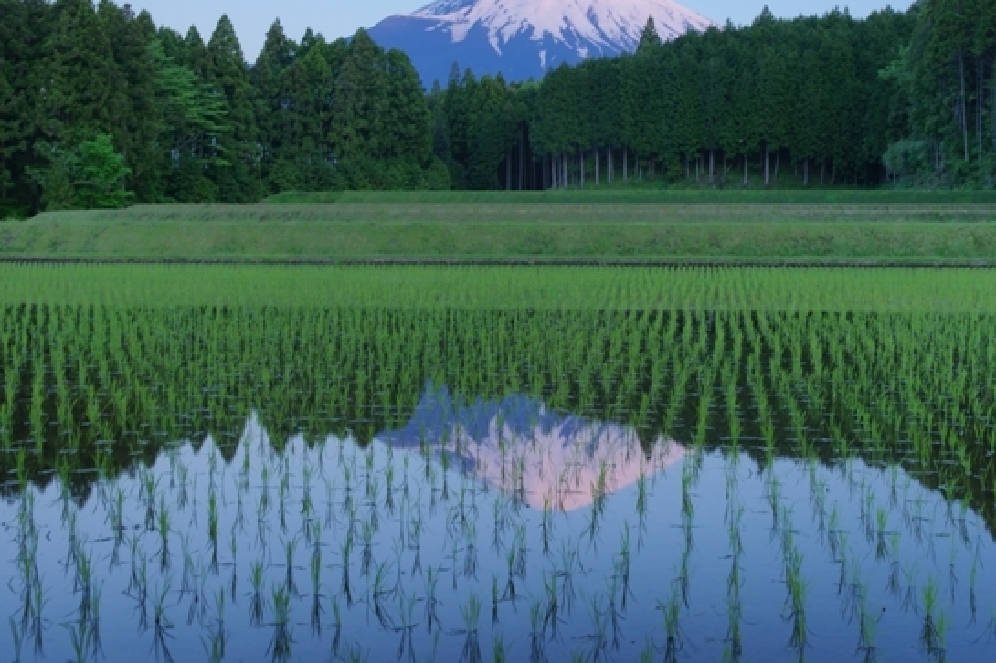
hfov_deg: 41.9
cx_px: 559
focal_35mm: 47
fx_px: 1300
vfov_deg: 28.6
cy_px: 284
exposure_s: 1/2
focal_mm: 40
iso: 100
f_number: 11
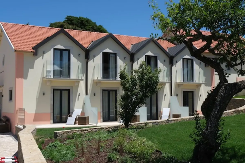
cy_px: 82
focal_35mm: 48
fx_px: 327
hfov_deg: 41.1
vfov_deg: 28.1
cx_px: 122
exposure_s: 1/125
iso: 320
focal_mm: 32.1
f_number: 20
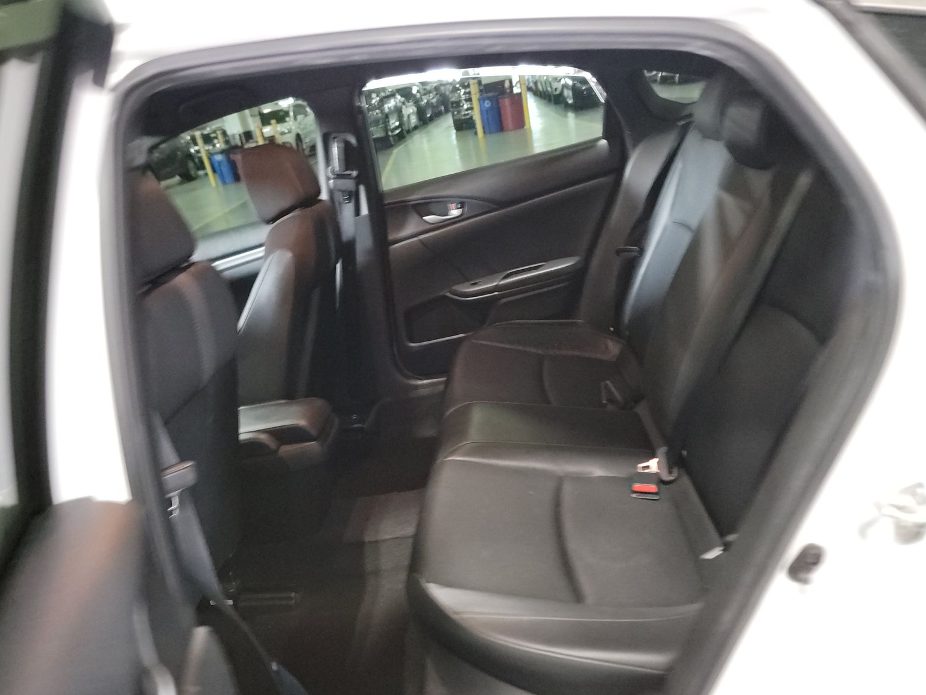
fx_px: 669
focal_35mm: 25
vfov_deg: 54.9
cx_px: 456
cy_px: 358
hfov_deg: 69.4
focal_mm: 6.7
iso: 2653
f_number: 1.8
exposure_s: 1/14
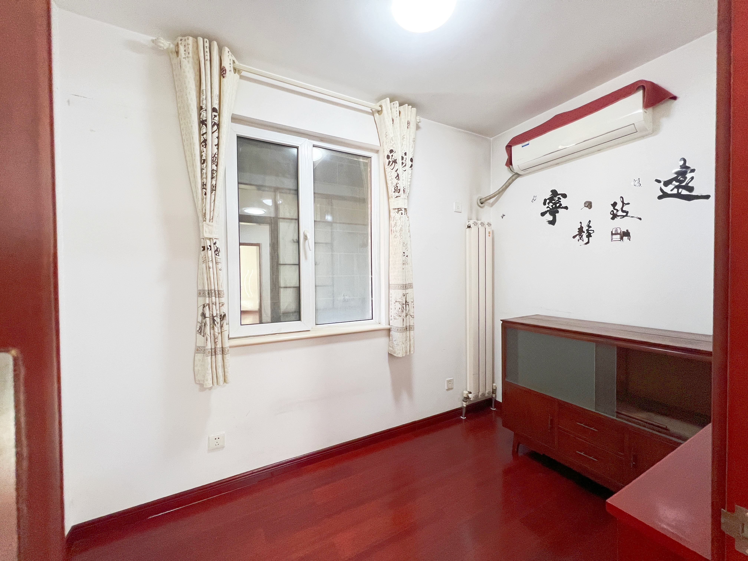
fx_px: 281
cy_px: 280
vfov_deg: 89.9
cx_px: 374
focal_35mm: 13
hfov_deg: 106.2
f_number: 1.8
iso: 320
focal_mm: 1.57
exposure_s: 1/50
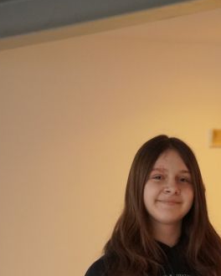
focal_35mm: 211
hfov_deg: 7.3
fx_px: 1725
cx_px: 197
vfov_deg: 9.0
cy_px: 369
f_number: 3.5
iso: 2000
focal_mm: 50
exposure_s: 1/125
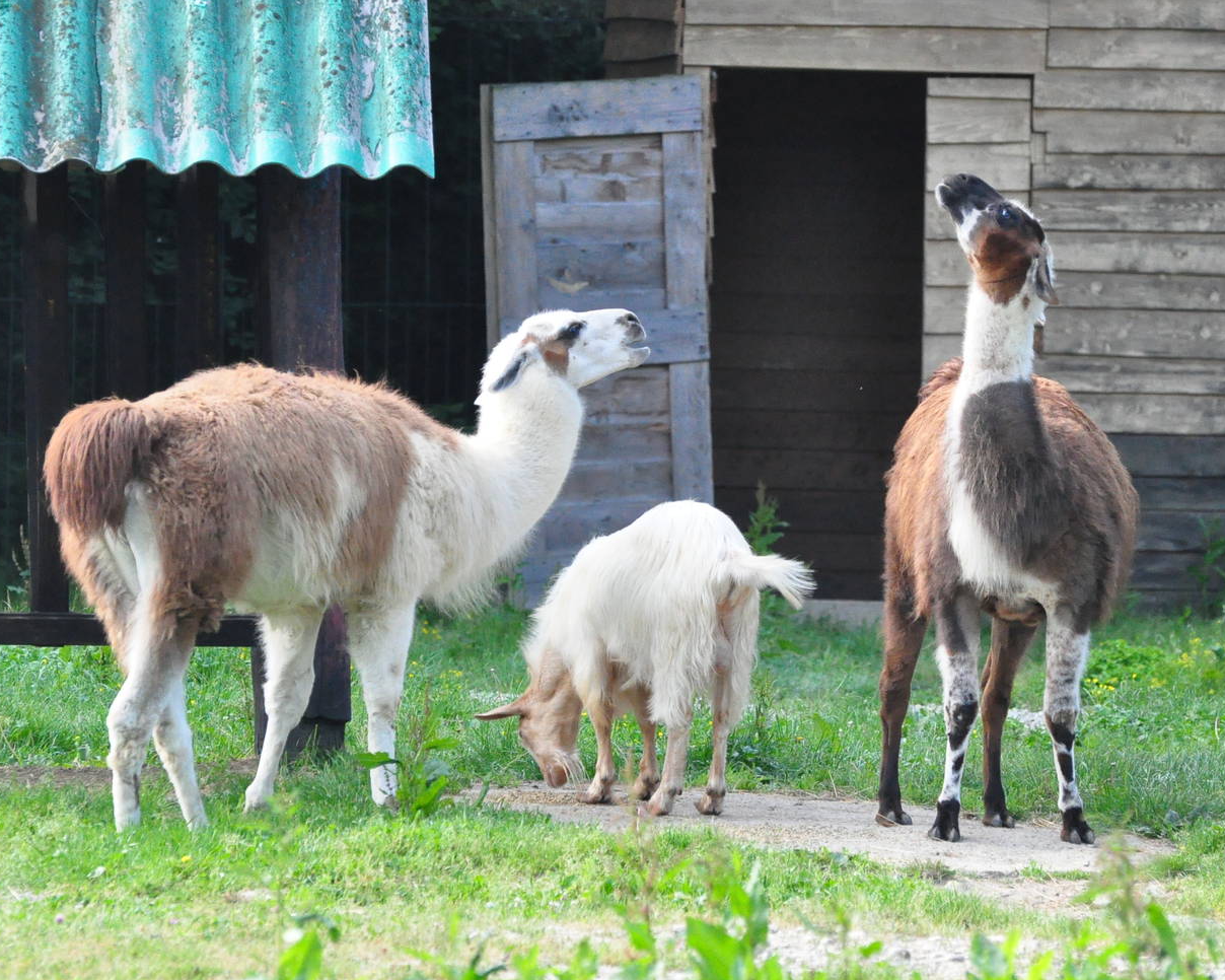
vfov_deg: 4.5
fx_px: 12492
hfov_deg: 5.6
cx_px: 766
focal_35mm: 345
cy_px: 489
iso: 3200
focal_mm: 185
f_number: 6.3
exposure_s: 1/2500
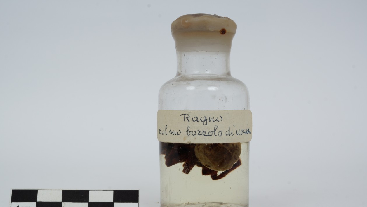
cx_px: 182
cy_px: 118
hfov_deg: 42.9
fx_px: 467
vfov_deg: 24.9
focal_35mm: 48
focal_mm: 30
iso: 100
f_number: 16
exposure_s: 1/125
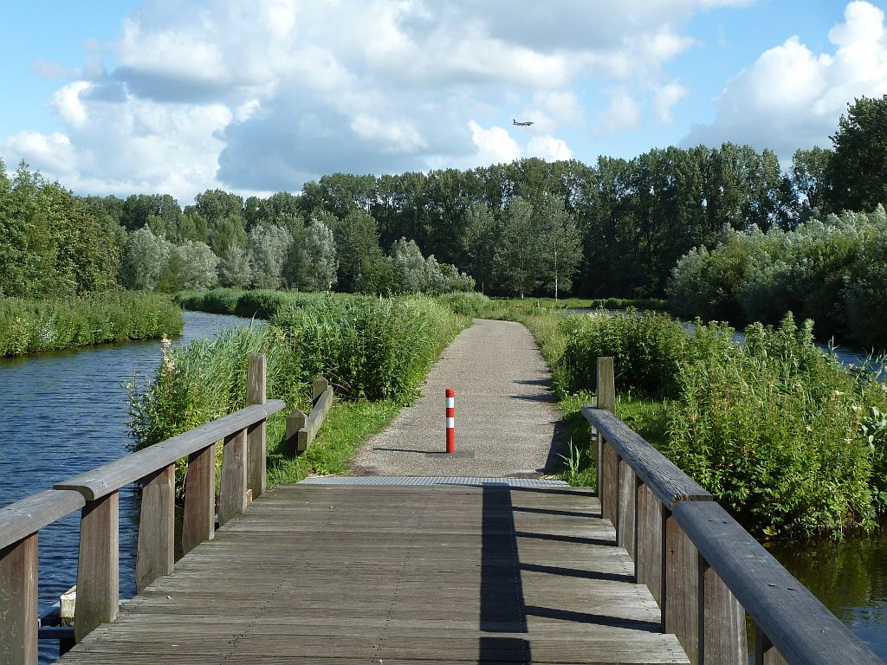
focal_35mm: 42
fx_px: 1076
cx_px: 444
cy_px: 332
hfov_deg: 44.8
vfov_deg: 34.3
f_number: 4
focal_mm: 6.9
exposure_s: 1/400
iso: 80
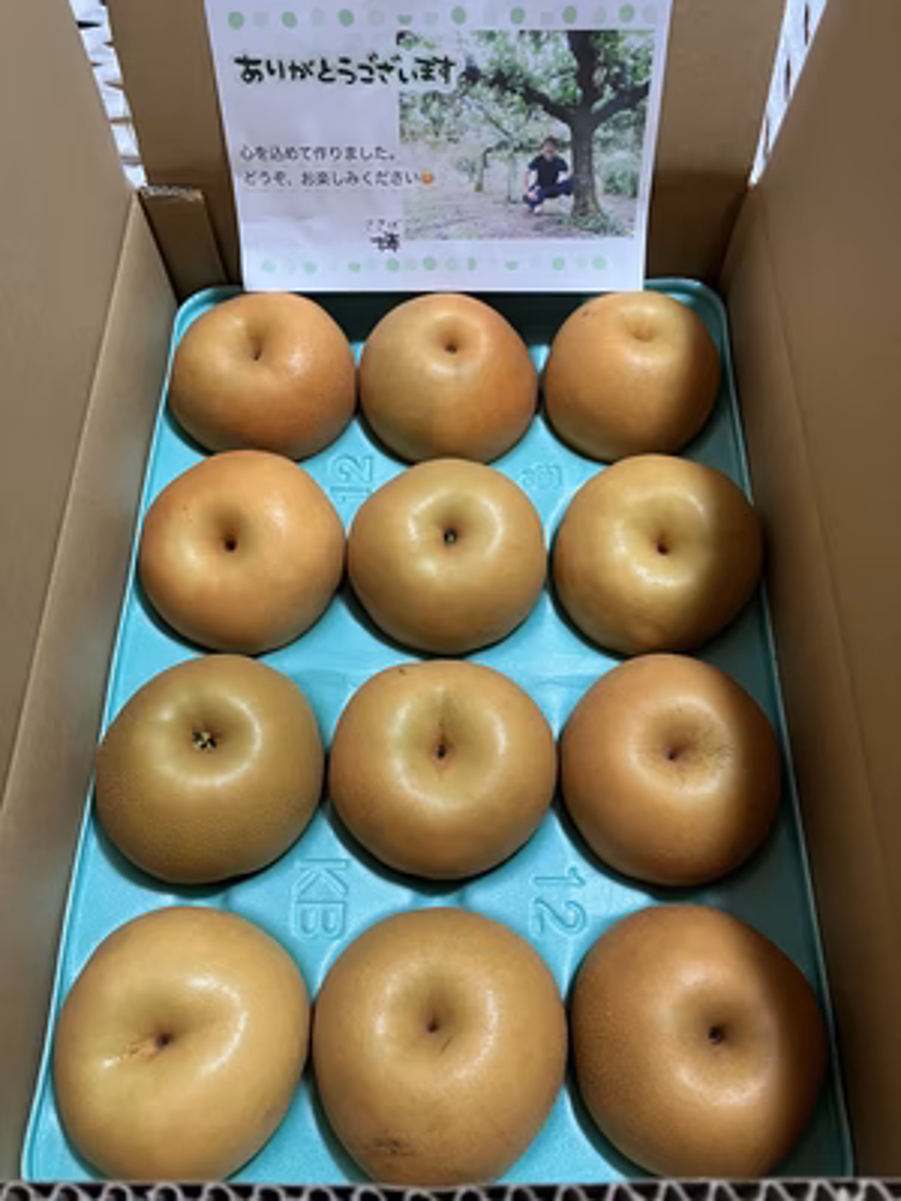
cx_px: 450
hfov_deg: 49.7
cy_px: 600
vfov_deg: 63.4
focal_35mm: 28
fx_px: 972
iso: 160
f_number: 1.8
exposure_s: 1/60
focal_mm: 3.99
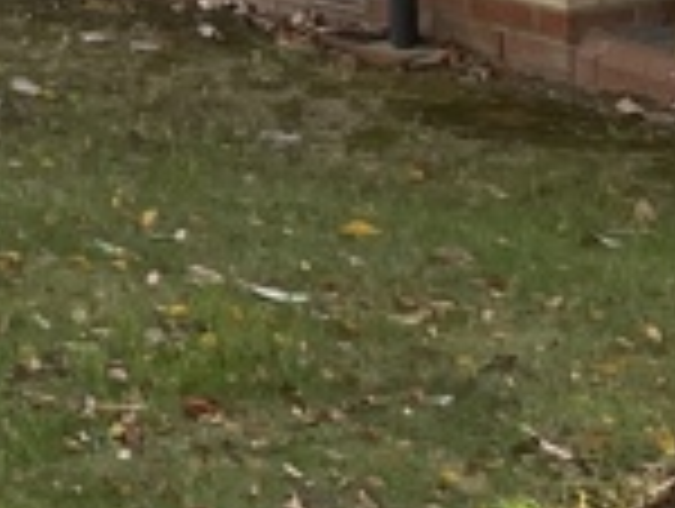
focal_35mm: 177
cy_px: -944
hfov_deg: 10.5
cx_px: -495
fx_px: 3457
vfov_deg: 7.5
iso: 32
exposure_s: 1/122
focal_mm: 4.2
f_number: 1.6
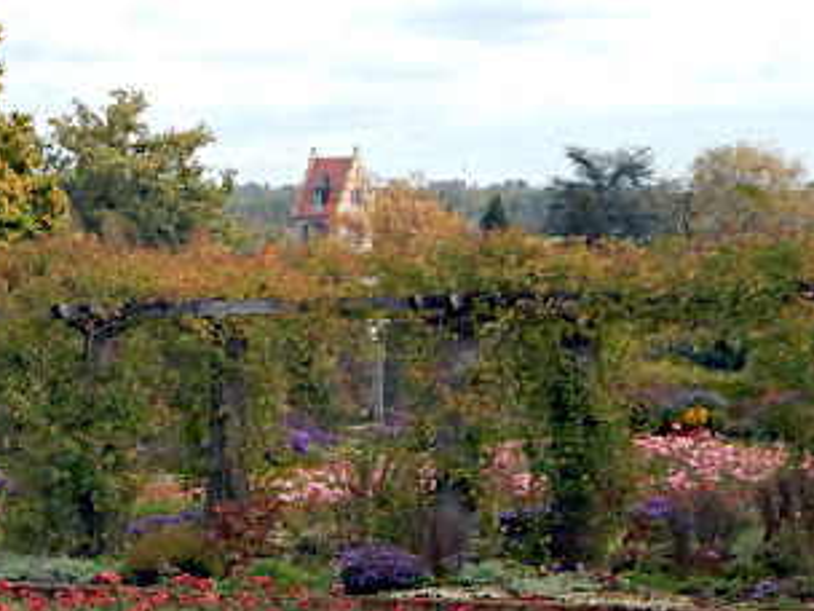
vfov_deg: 10.5
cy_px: 774
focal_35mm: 138
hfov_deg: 13.4
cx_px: -442
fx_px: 3245
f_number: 3.3
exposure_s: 1/320
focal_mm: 6.1
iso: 125
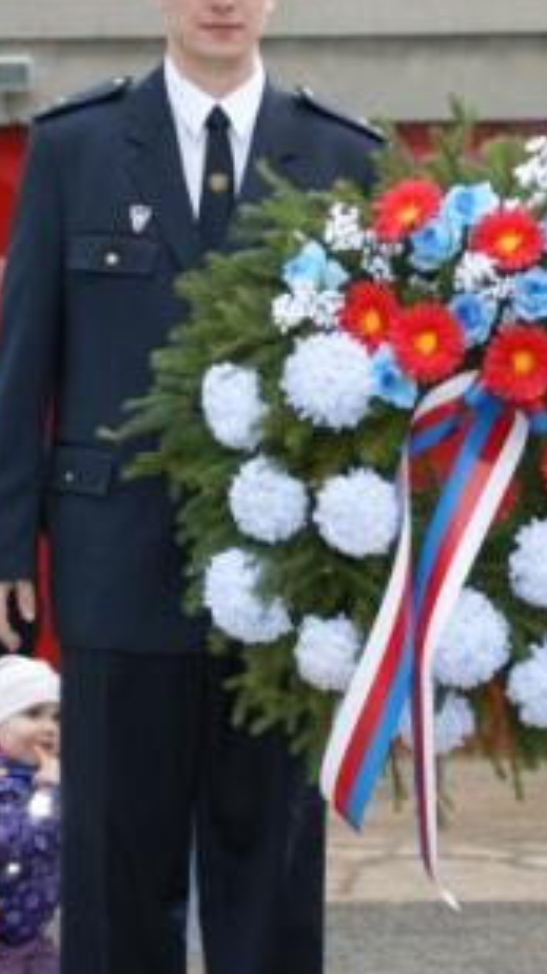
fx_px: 4130
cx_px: 379
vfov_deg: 13.4
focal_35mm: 160
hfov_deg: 7.6
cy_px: 395
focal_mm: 70
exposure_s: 1/125
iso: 400
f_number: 4.5
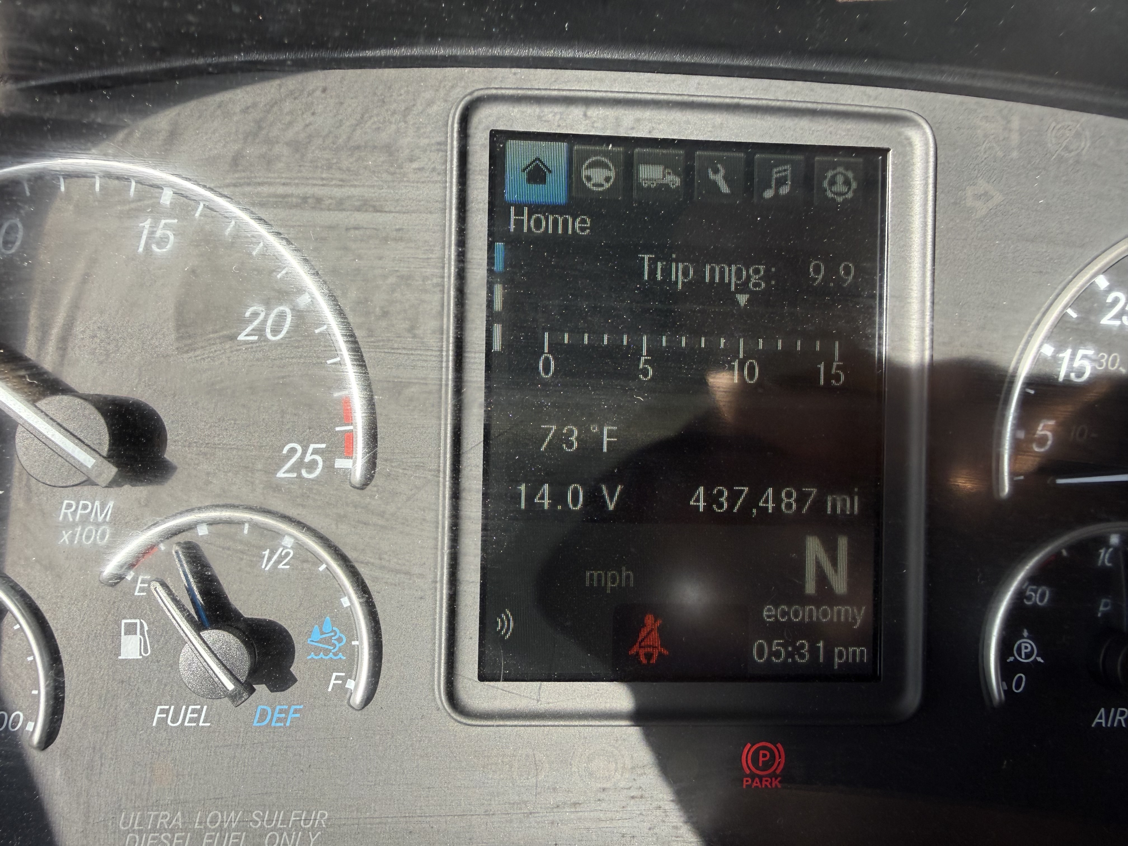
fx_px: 782
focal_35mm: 24
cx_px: 564
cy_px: 423
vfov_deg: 56.8
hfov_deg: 71.6
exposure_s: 1/401
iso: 50
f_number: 2.2
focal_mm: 2.22
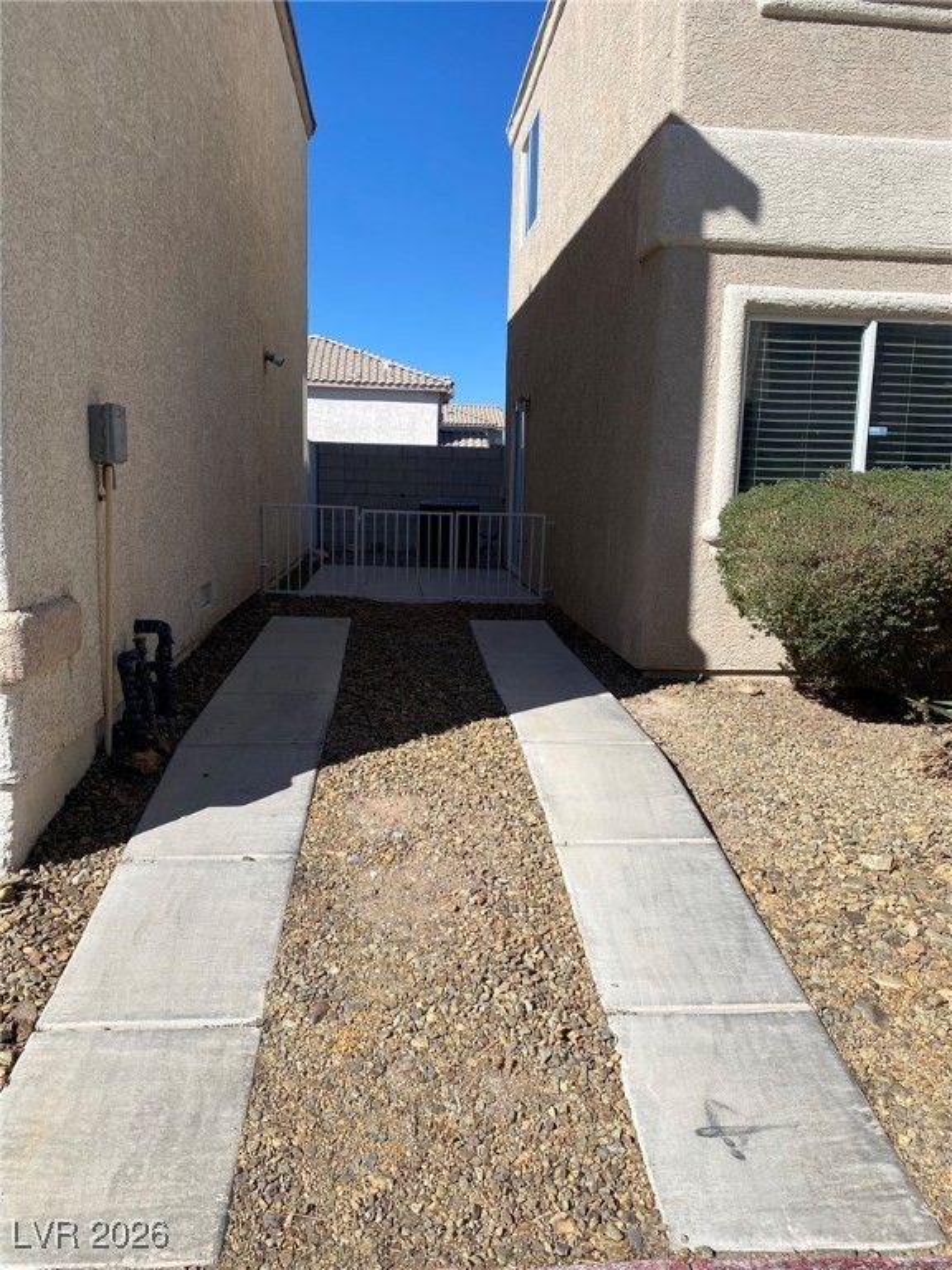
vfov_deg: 67.3
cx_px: 476
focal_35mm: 26
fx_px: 953
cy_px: 635
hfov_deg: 53.1
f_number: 1.8
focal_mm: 4.25
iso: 32
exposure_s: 1/3731
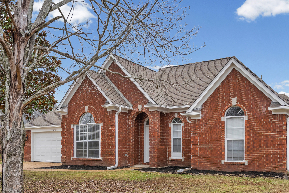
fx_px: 281
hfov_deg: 54.2
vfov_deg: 37.7
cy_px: 115
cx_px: 169
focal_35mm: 35
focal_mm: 29
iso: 800
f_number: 9
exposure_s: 1/200
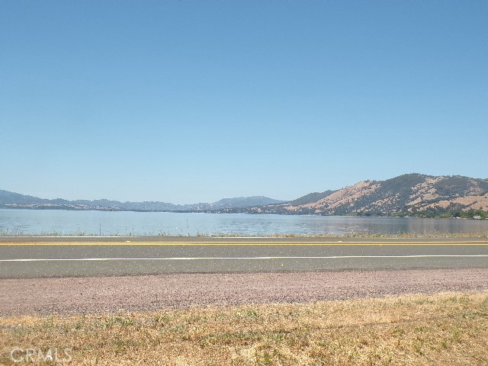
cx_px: 244
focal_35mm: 42
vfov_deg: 34.3
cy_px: 183
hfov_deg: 44.8
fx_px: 592
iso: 100
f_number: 5.1
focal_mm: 7.6
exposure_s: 1/400
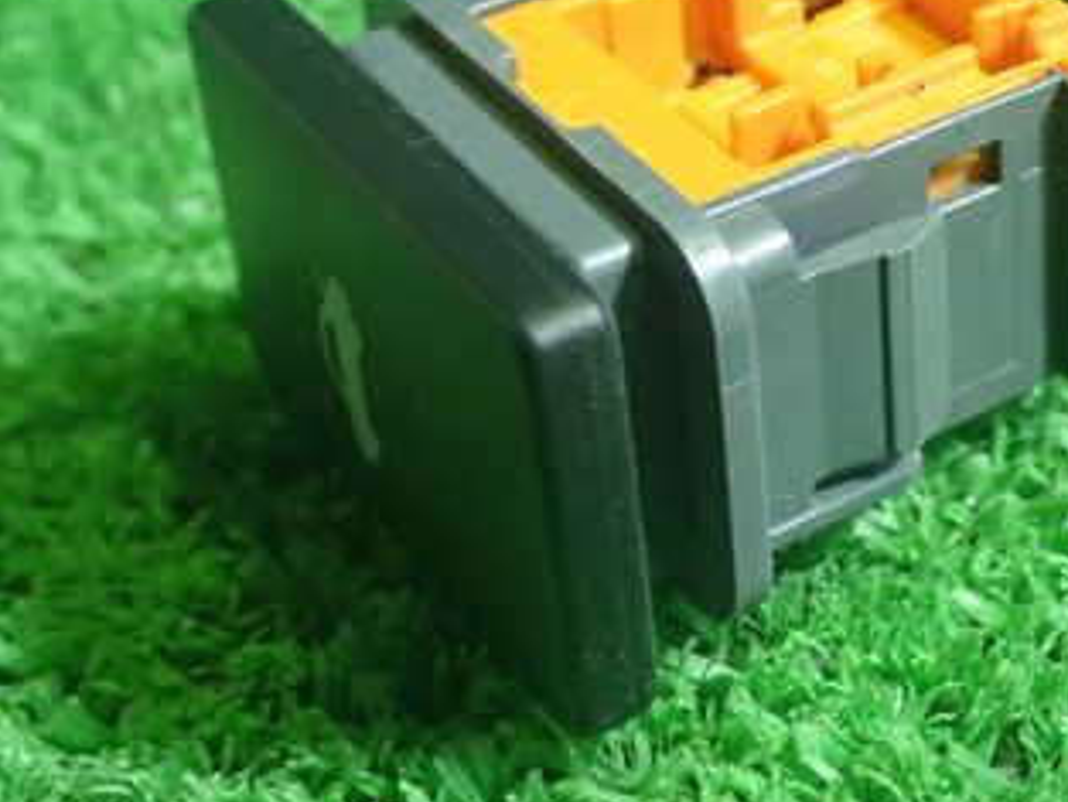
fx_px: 2778
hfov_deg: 21.6
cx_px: 802
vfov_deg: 16.3
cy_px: 171
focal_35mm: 90
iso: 800
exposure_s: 1/40
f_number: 3.1
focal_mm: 8.4
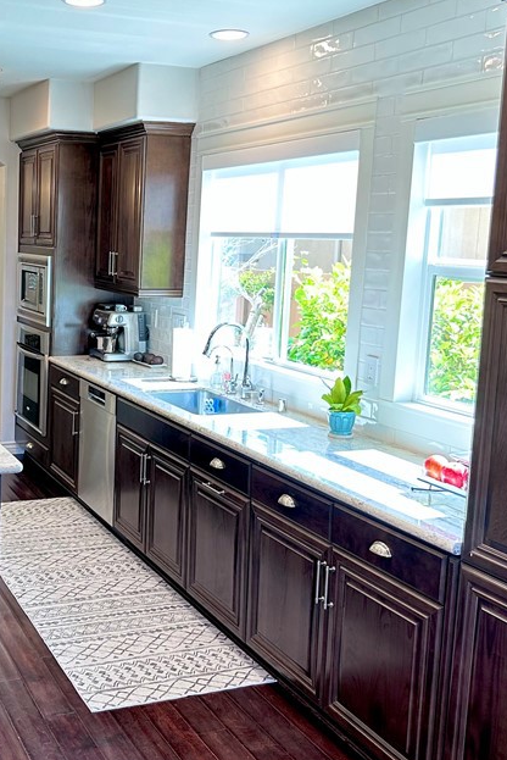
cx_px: 74
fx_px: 865
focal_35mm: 41
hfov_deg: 31.5
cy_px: 344
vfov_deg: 47.3
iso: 160
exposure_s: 1/120
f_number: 1.78
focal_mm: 6.86
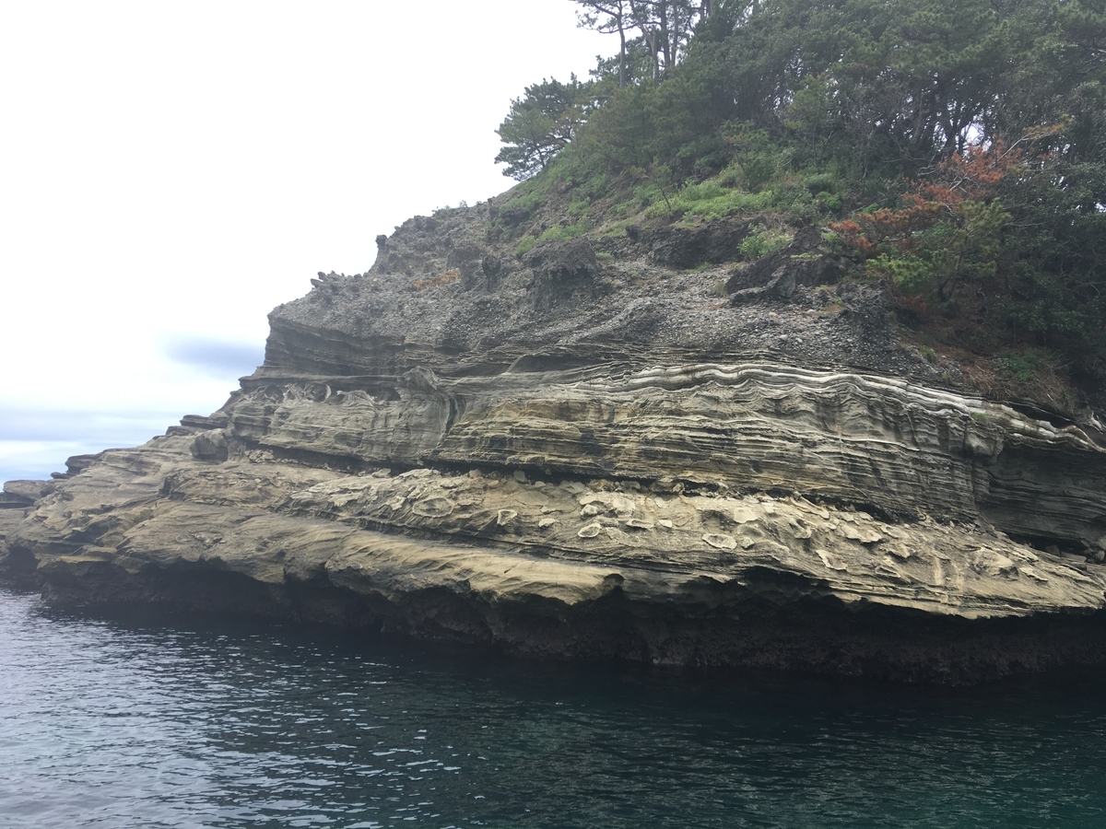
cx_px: 553
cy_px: 414
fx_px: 927
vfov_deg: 48.2
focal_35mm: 29
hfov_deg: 61.7
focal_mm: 4.15
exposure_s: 1/938
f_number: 2.2
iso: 25
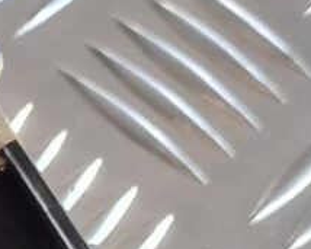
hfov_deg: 10.5
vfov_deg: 9.2
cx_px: -340
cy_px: 310
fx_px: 1527
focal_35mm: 166
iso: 320
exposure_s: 1/100
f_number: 1.8
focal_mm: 5.4
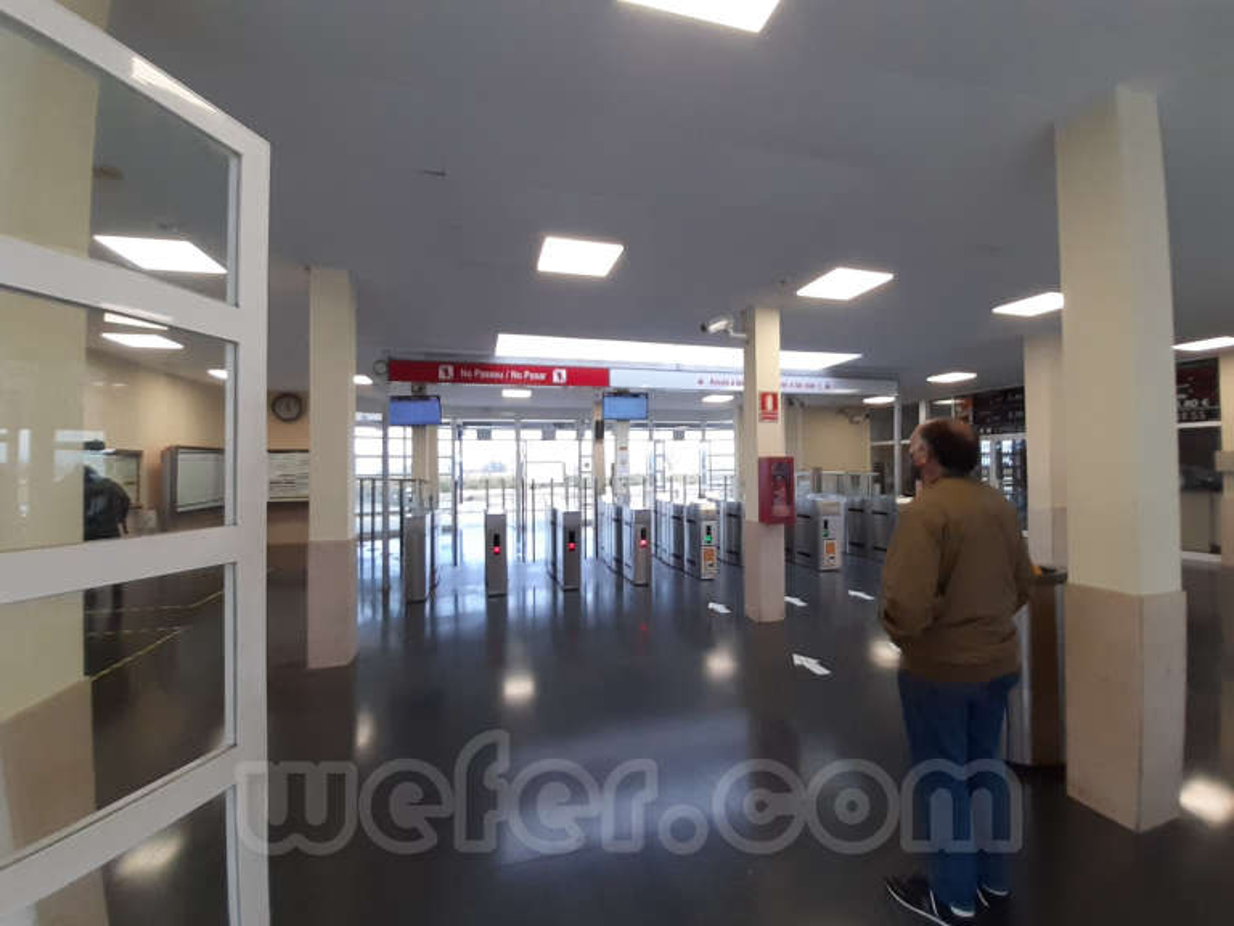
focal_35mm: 13
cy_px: 463
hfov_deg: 106.2
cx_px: 617
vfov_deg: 89.9
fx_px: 463
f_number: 2.2
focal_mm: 1.13
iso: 125
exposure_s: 1/50
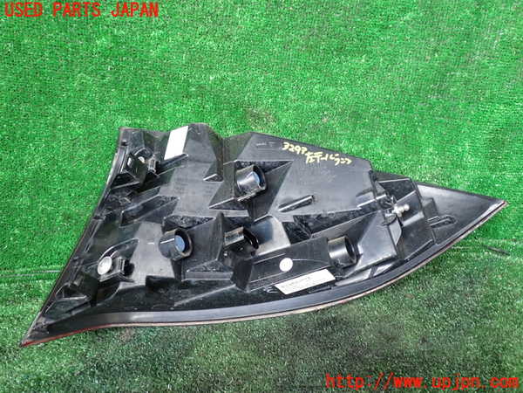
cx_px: 262
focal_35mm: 30
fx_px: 453
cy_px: 196
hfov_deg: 60.0
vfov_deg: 46.8
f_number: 2.3
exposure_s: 1/60
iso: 200
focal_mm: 5.4
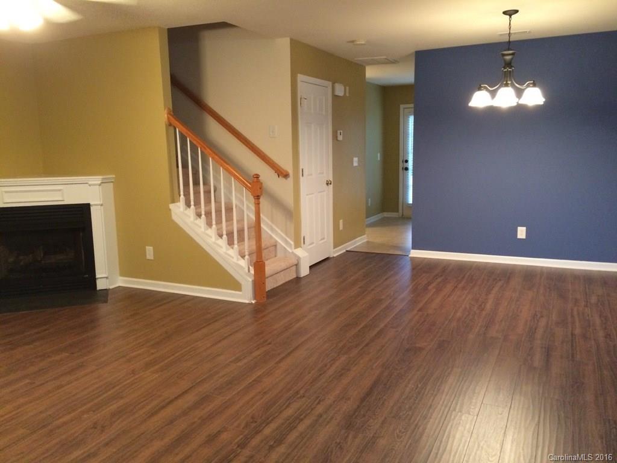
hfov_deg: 61.7
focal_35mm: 29
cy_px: 232
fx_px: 517
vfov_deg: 48.2
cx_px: 308
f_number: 2.2
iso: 320
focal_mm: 4.15
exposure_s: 1/30
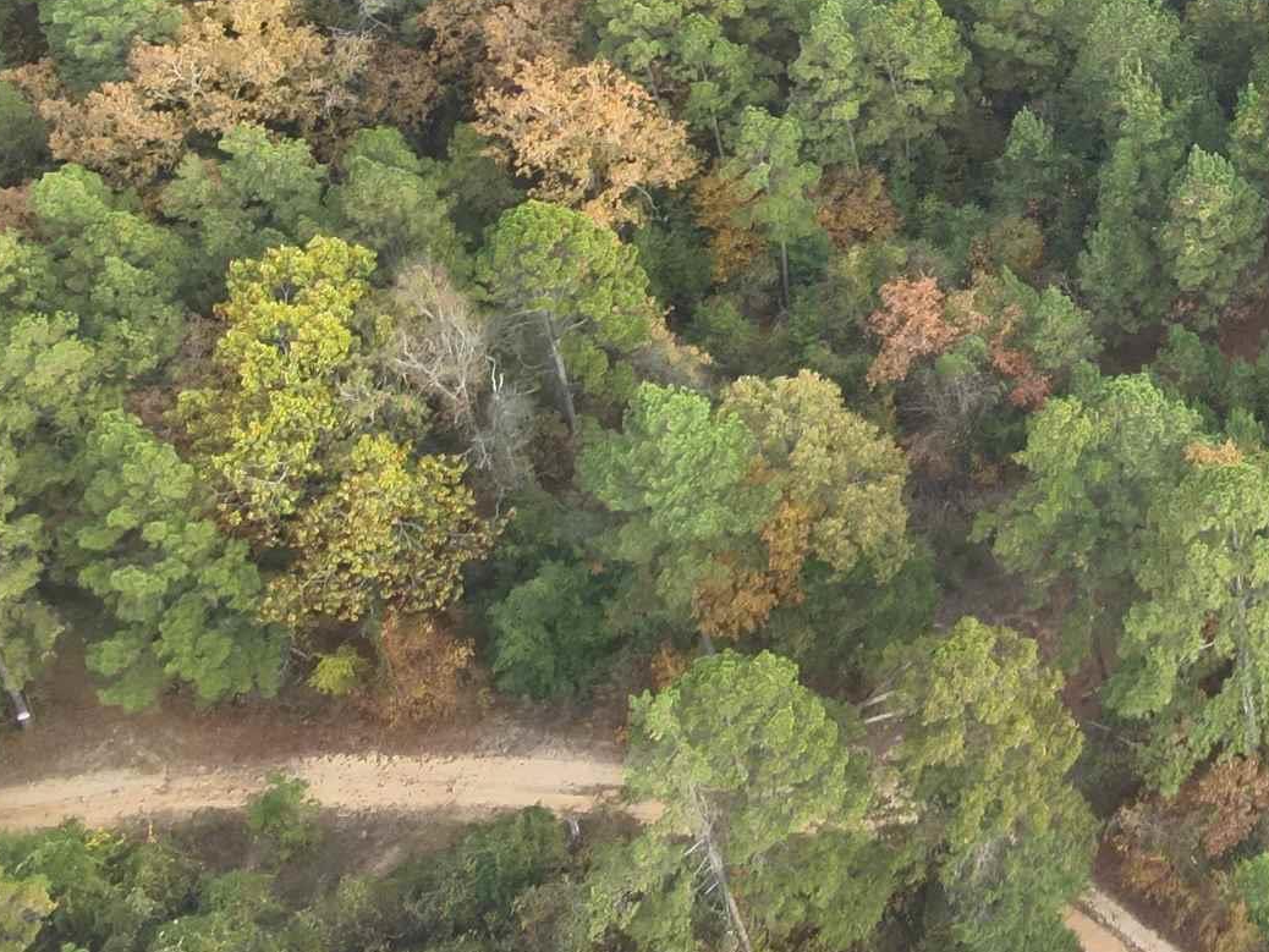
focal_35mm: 71
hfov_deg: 24.0
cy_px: -154
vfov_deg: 19.6
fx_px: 2603
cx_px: 1649
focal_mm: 4.4
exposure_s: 1/120
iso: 100
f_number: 2.8
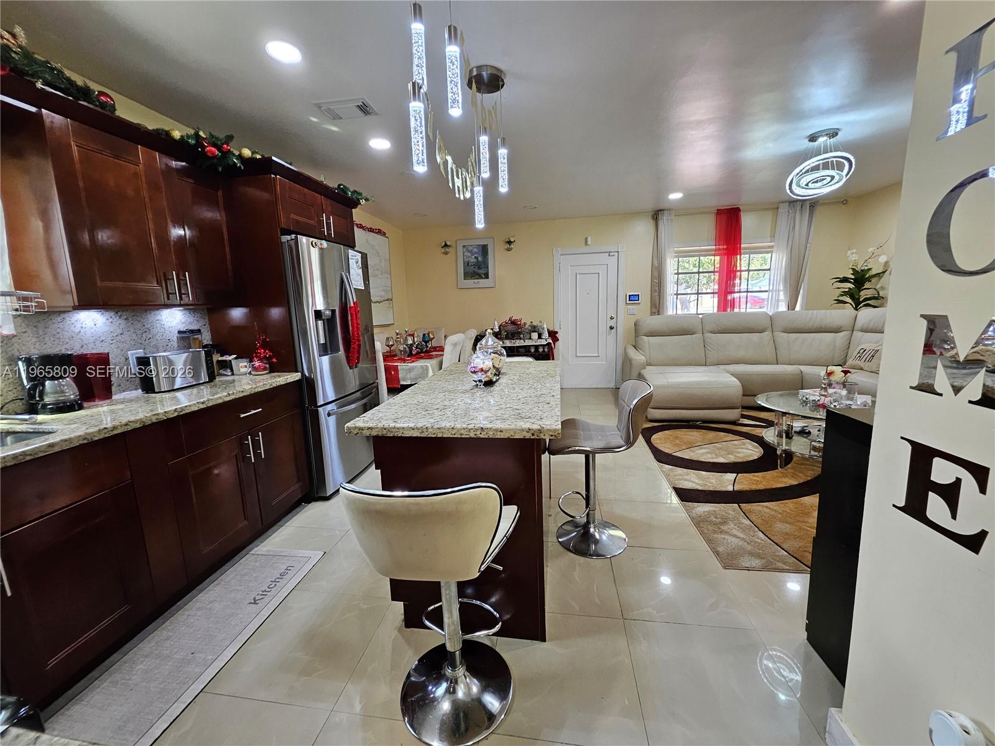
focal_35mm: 13
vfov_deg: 89.9
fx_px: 374
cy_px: 373
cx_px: 498
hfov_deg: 106.2
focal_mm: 1.74
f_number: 2.2
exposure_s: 1/60
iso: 125
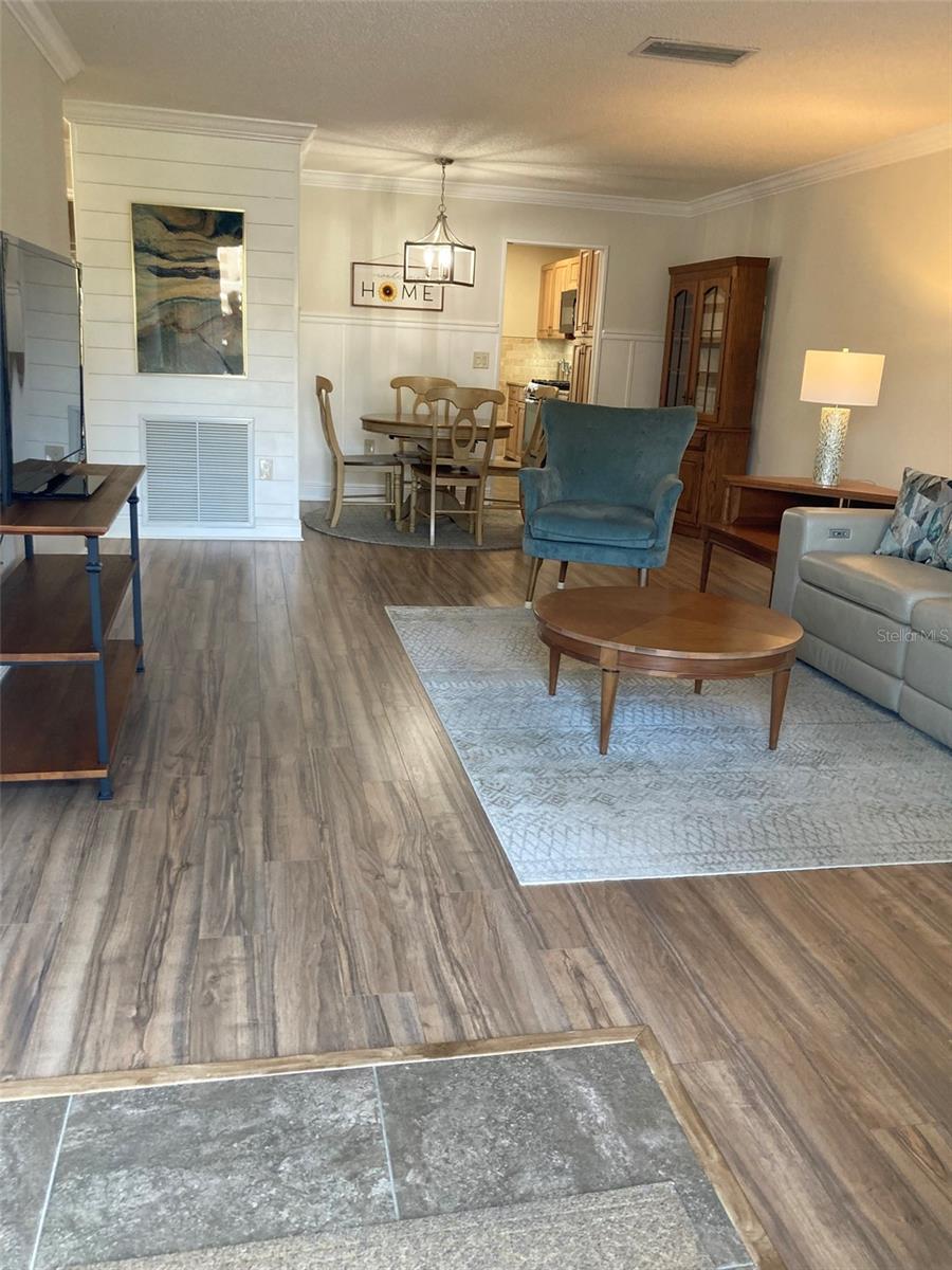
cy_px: 635
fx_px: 1027
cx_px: 476
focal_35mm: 28
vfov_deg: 63.4
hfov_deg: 49.7
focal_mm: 3.99
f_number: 1.8
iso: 100
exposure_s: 1/60
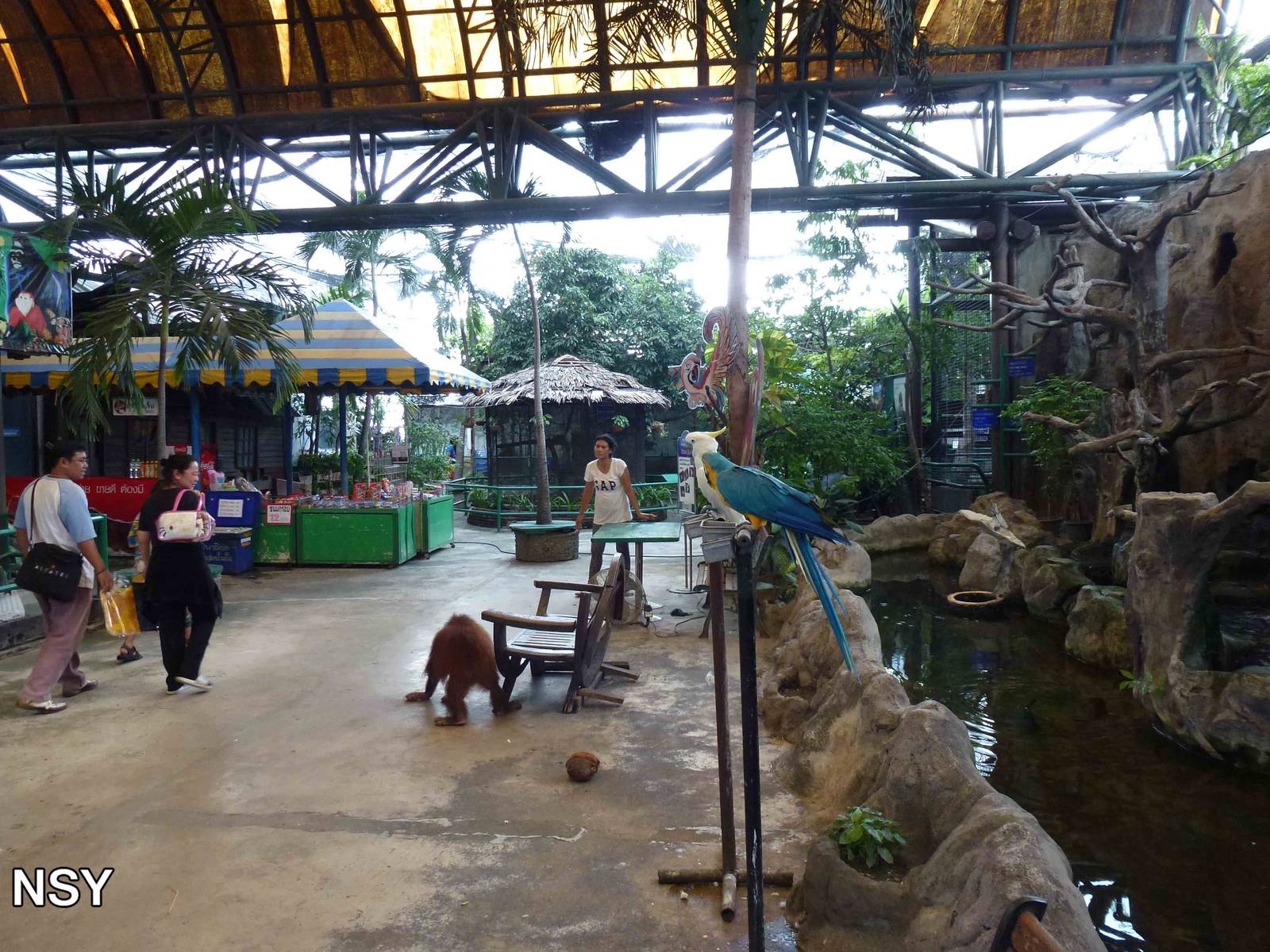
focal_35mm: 24
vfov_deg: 56.8
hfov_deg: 71.6
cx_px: 635
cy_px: 476
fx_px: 881
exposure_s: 1/60
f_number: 3.3
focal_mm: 4.3
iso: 200
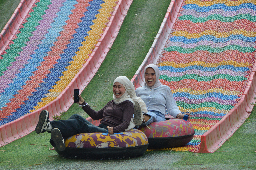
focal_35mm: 240
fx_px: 1705
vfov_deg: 5.7
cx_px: 128
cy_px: 85
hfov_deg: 8.6
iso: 800
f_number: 8
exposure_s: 1/800
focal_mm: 160
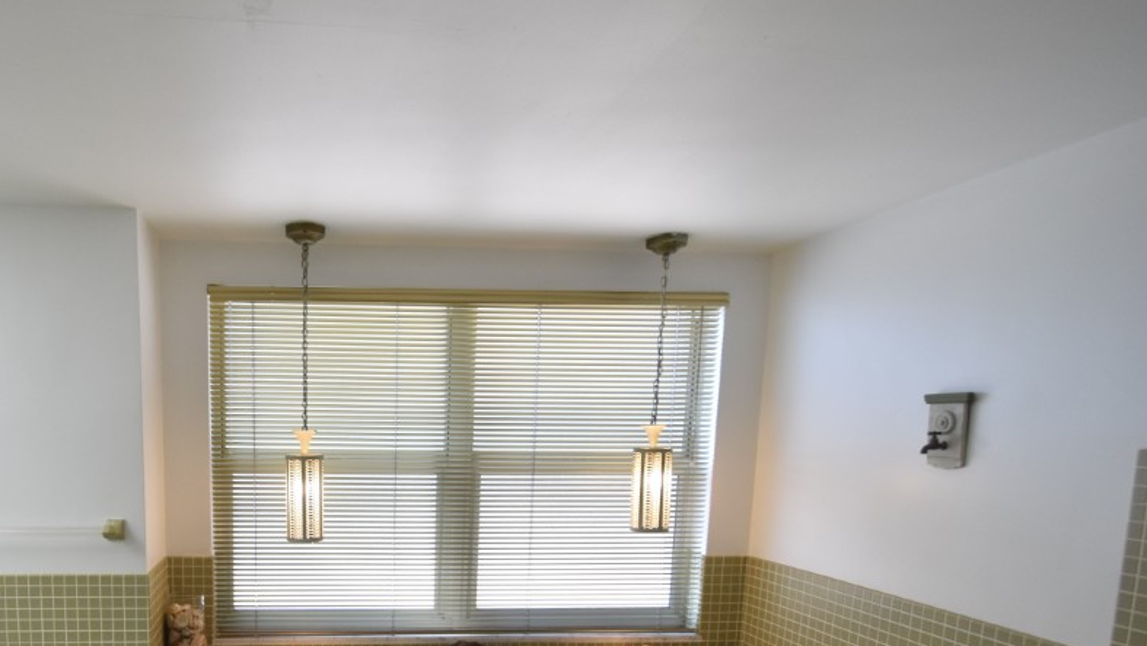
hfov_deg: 75.2
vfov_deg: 46.8
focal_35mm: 23
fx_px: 700
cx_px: 347
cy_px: 521
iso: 800
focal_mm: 10
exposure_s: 1/180
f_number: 3.5
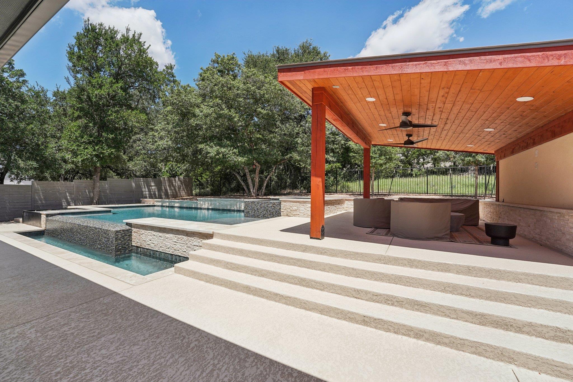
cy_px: 191
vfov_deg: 81.2
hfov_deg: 104.3
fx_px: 223
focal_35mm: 14
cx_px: 286
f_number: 8
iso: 400
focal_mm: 14
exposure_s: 1/800
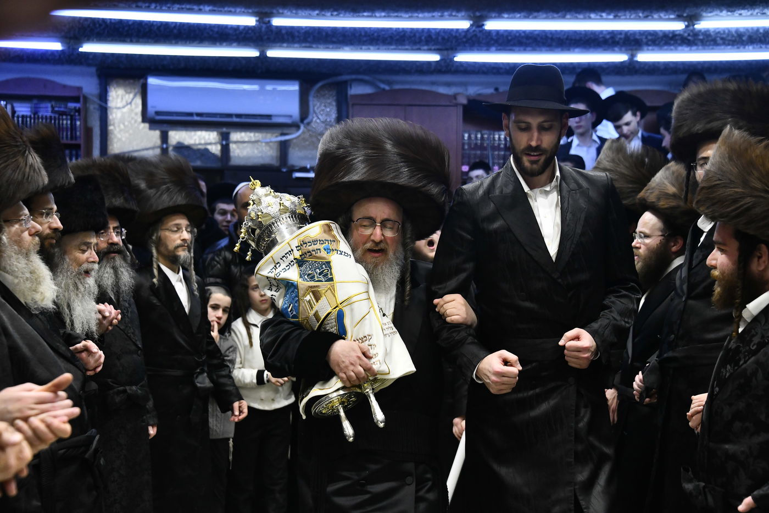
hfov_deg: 26.0
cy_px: 256
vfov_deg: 17.5
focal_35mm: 78
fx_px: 1666
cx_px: 384
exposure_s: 1/500
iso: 2000
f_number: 5.6
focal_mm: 78
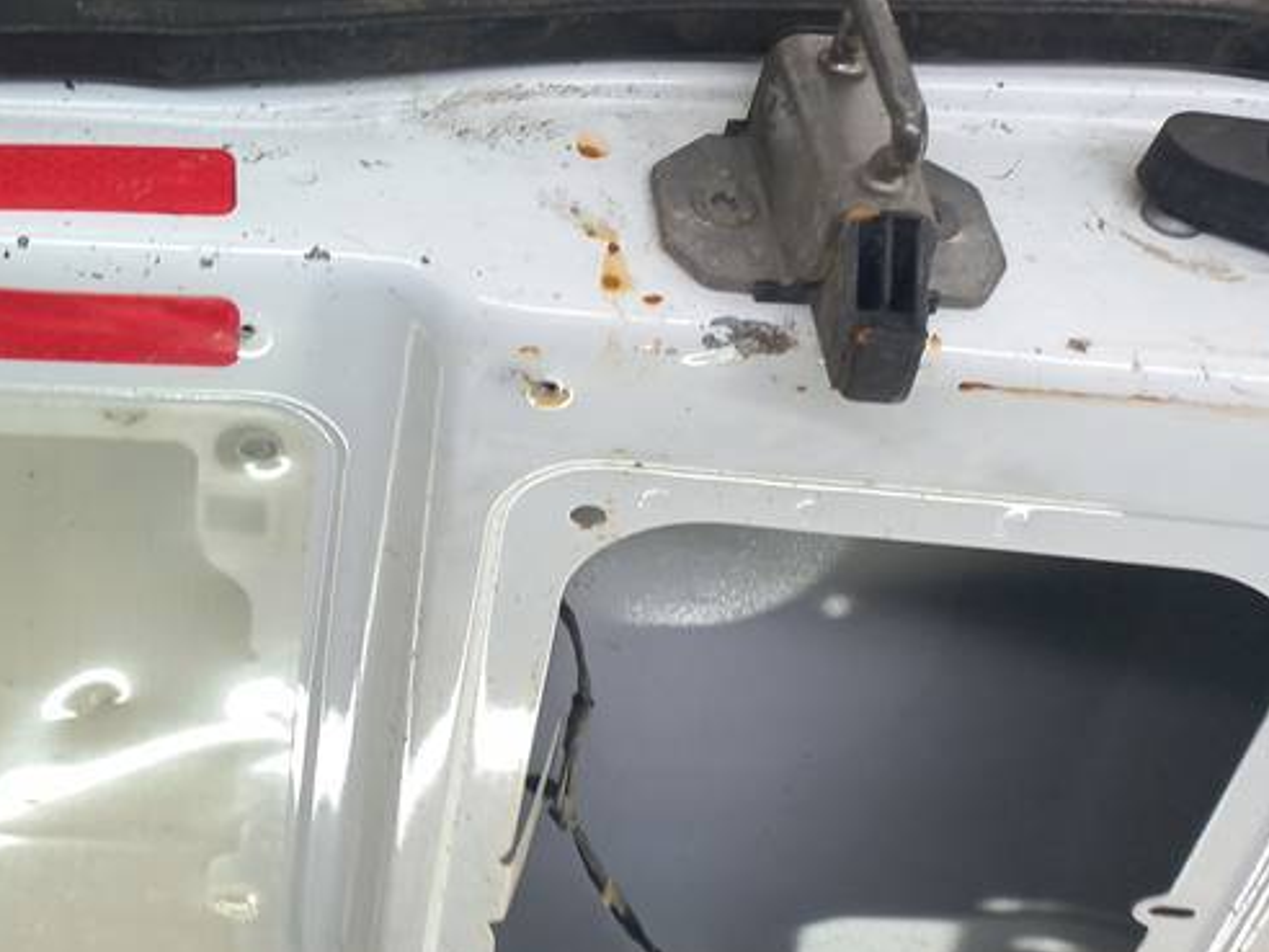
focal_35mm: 52
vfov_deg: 26.5
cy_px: -5
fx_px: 1906
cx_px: 54
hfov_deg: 34.1
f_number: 1.8
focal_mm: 4.6
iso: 50
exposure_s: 1/50
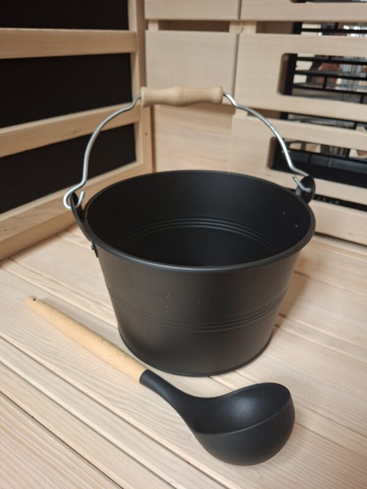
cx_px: 184
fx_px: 325
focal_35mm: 23
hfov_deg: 58.9
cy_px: 244
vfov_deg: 73.9
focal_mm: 5.54
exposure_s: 1/25
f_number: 1.8
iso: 400
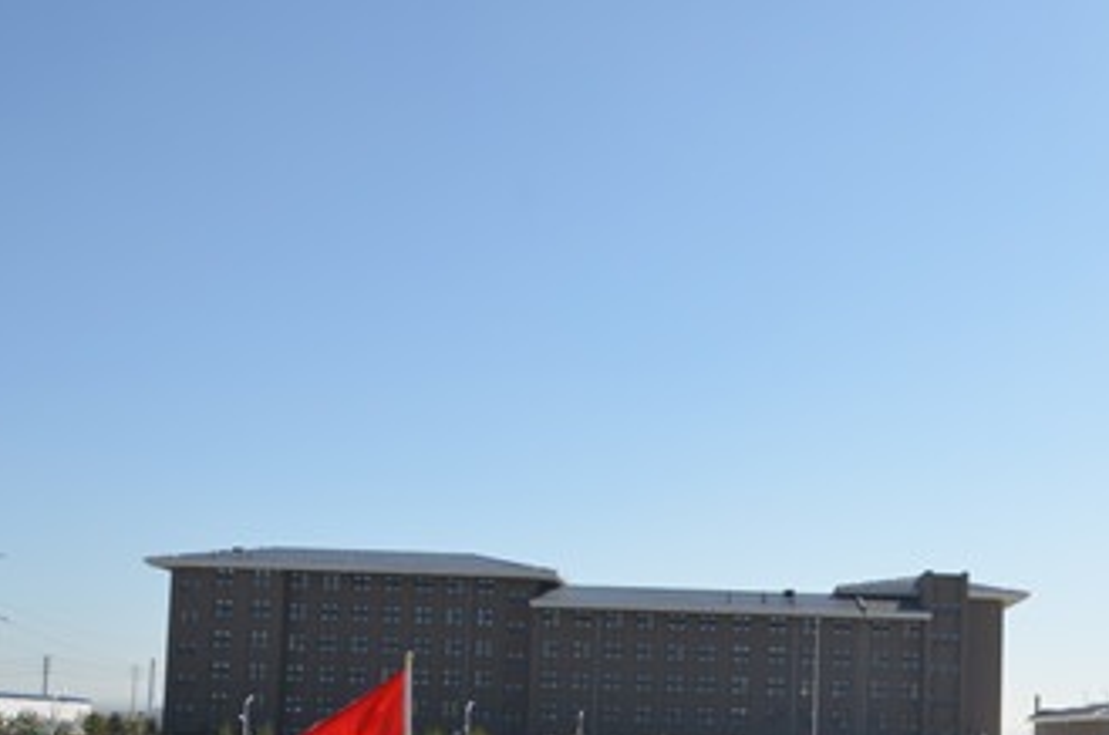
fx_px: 1537
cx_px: 856
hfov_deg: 38.5
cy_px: 610
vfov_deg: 26.3
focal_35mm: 50
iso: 100
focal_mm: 18
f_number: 10
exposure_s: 1/200
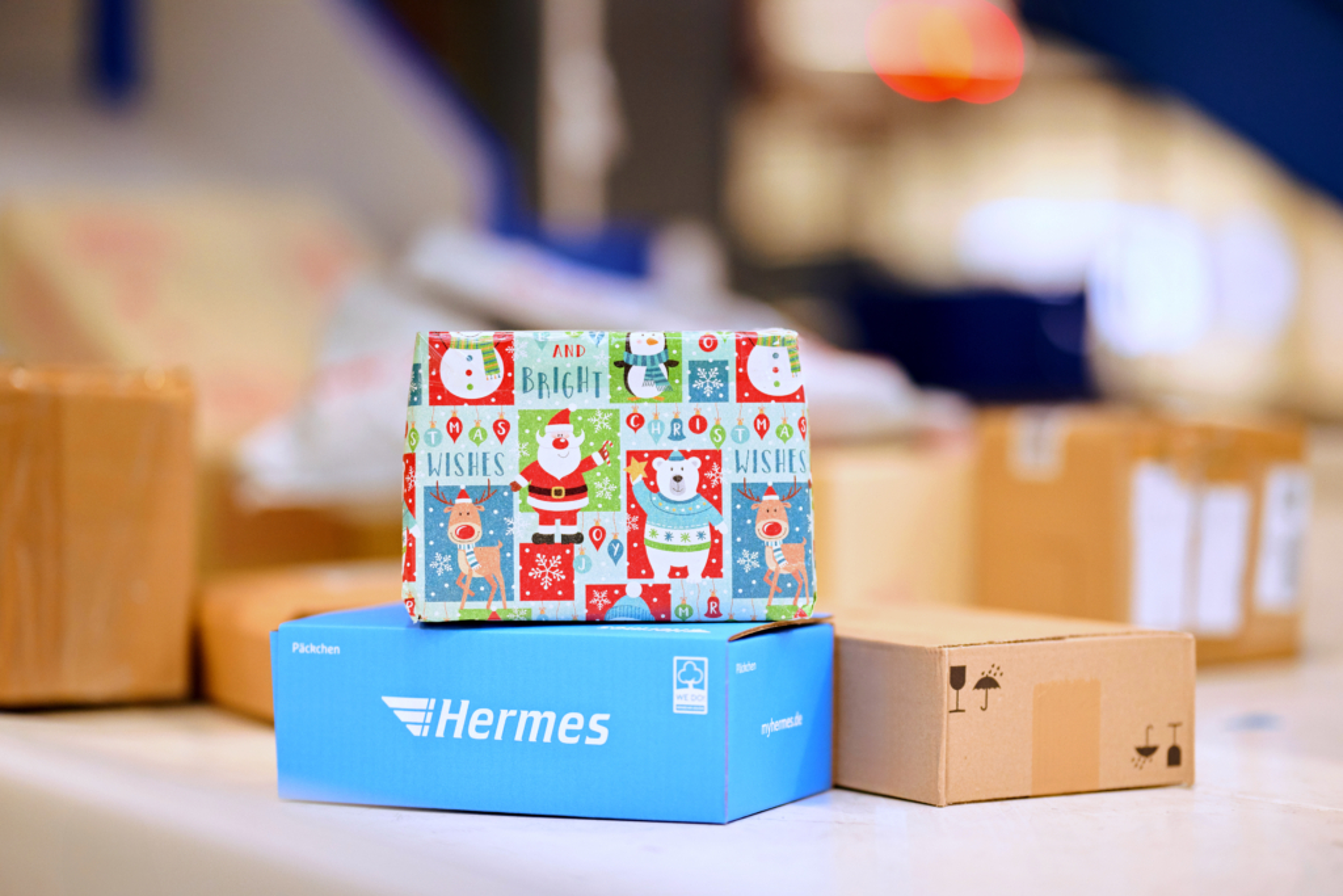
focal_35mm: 85
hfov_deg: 23.9
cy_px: 448
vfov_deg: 16.1
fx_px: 3171
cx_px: 672
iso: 1000
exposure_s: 1/400
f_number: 1.2
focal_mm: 85
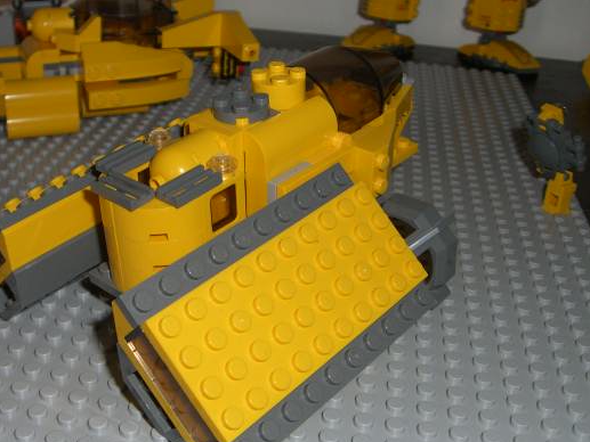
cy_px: 236
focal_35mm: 47
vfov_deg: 30.9
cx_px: 235
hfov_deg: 40.2
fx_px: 801
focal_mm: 6.2
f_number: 2.7
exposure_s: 1/60
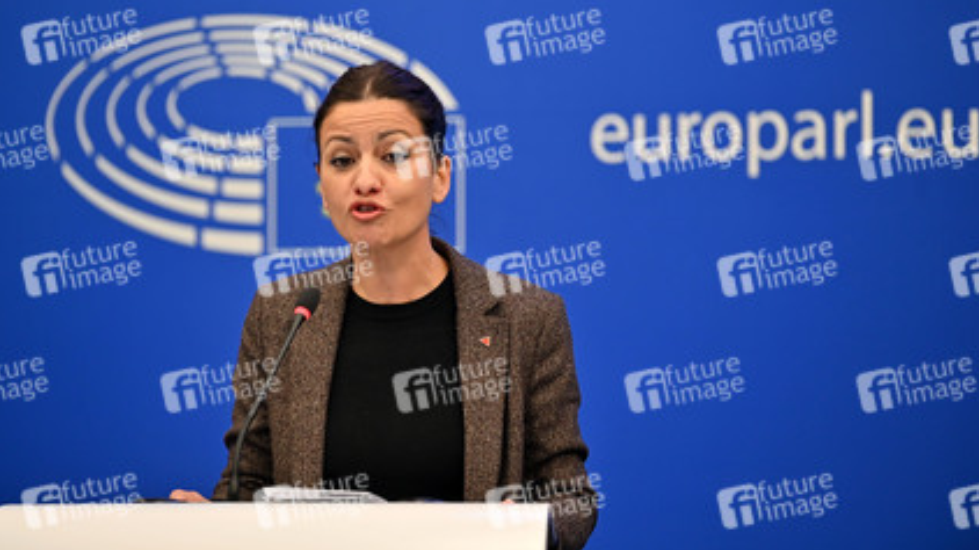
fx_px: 4359
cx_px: 484
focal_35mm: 168
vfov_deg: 7.2
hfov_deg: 12.8
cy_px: 211
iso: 640
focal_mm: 150
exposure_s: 1/160
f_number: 2.8
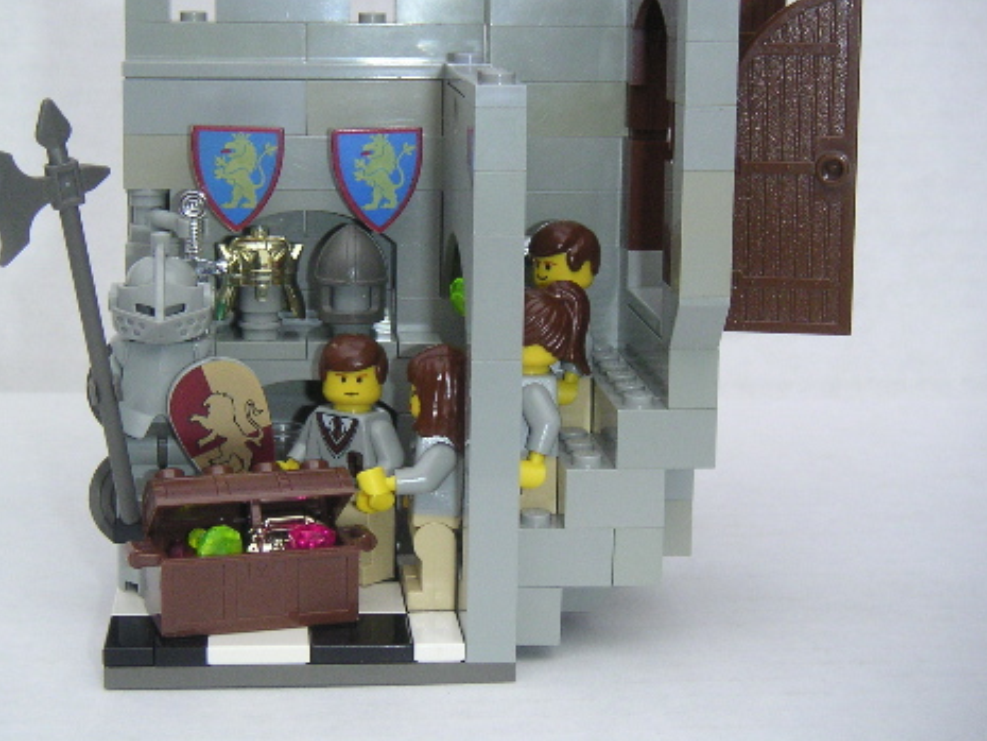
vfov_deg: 20.7
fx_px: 2025
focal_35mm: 71
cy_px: 276
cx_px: 382
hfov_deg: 27.3
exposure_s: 1/350
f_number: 6.7
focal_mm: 8.5
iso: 160
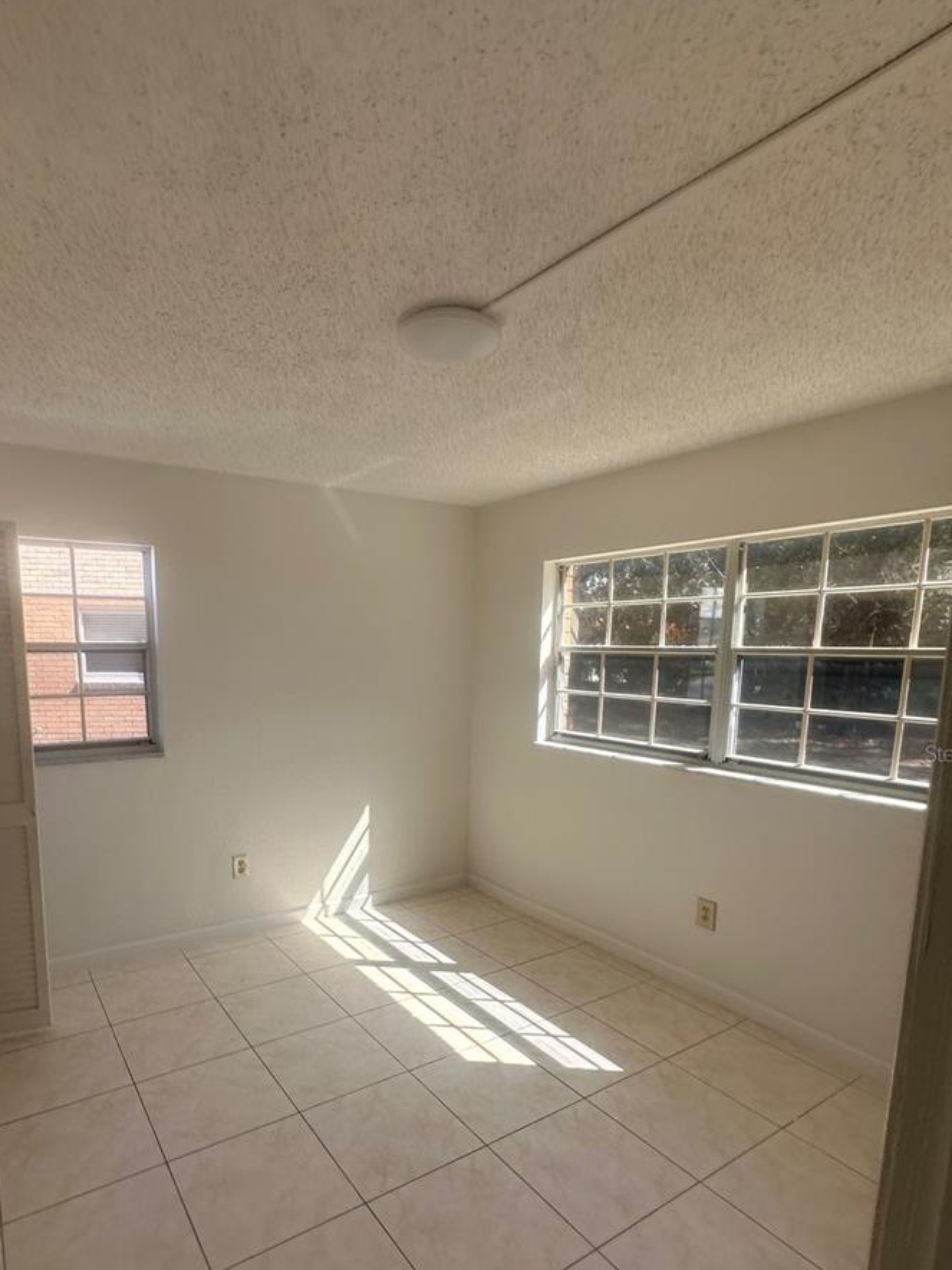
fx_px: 697
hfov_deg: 68.0
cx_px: 381
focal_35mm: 19
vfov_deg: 83.8
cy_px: 753
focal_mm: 2.22
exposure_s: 1/215
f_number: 2.2
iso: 40
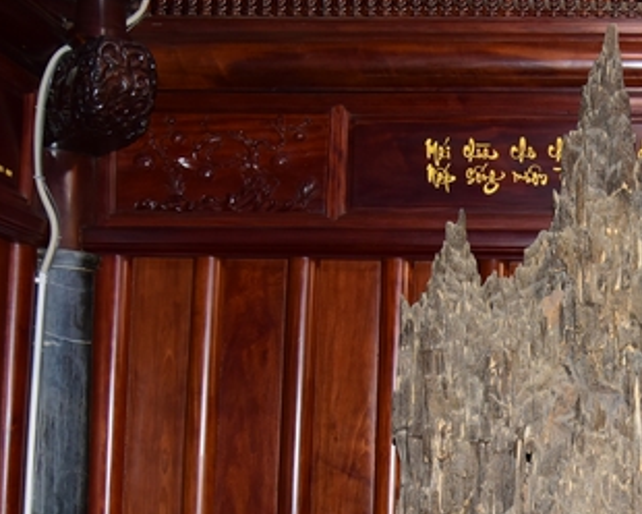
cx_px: 613
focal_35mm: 69
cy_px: 377
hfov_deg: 26.3
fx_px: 1311
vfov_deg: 22.0
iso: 1000
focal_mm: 35
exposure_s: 1/60
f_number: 4
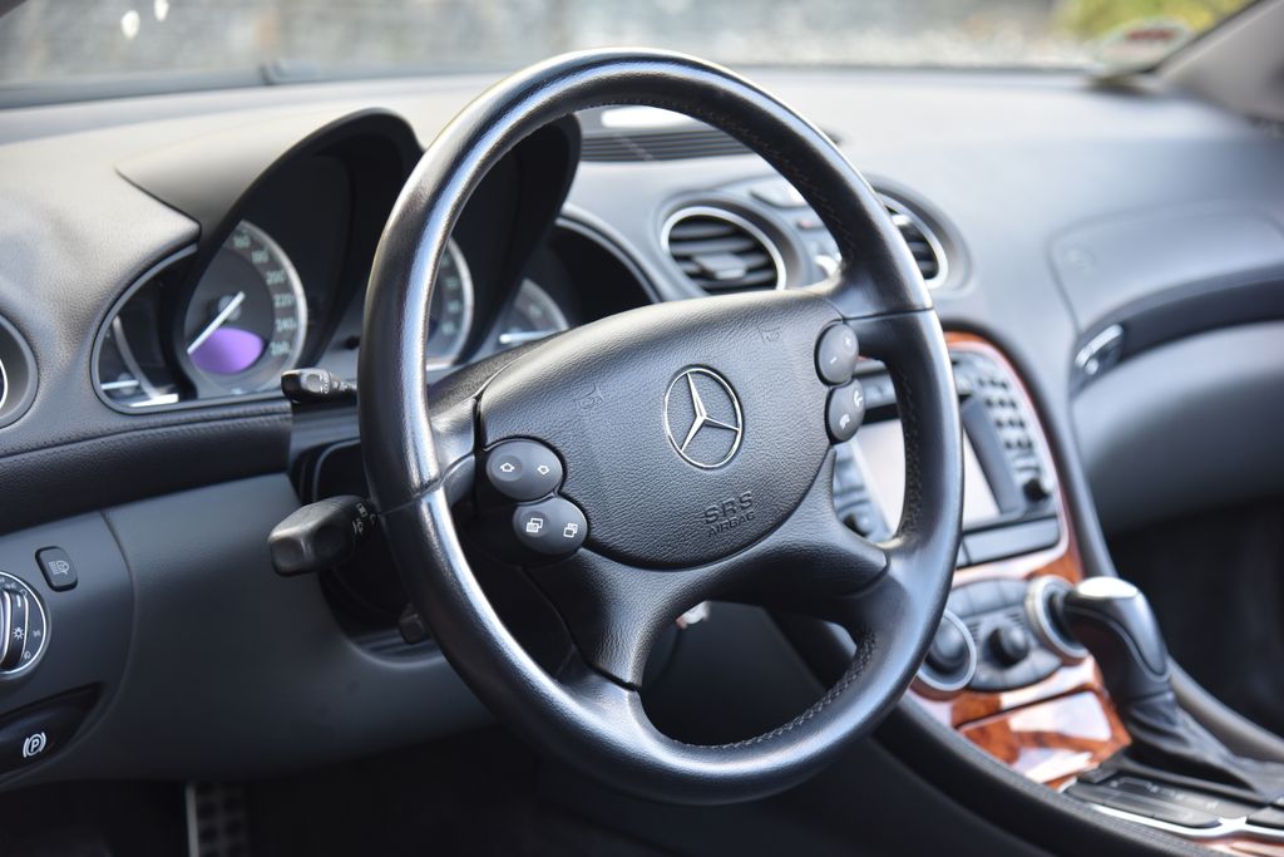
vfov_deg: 16.7
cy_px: 428
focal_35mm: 82
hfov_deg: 24.8
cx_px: 642
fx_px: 2925
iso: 500
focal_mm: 82
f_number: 4.5
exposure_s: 1/80
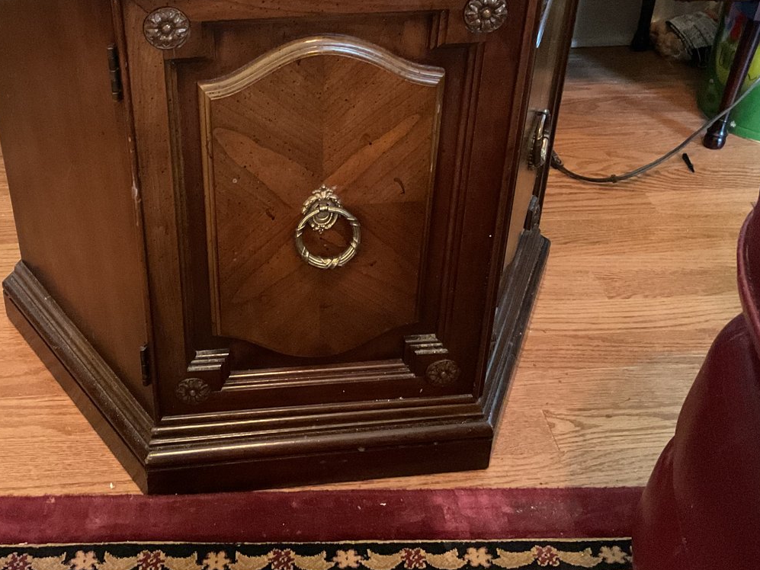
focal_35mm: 44
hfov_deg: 42.4
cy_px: 170
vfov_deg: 32.5
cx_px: 263
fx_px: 966
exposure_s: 1/24
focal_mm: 3
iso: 500
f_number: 1.8
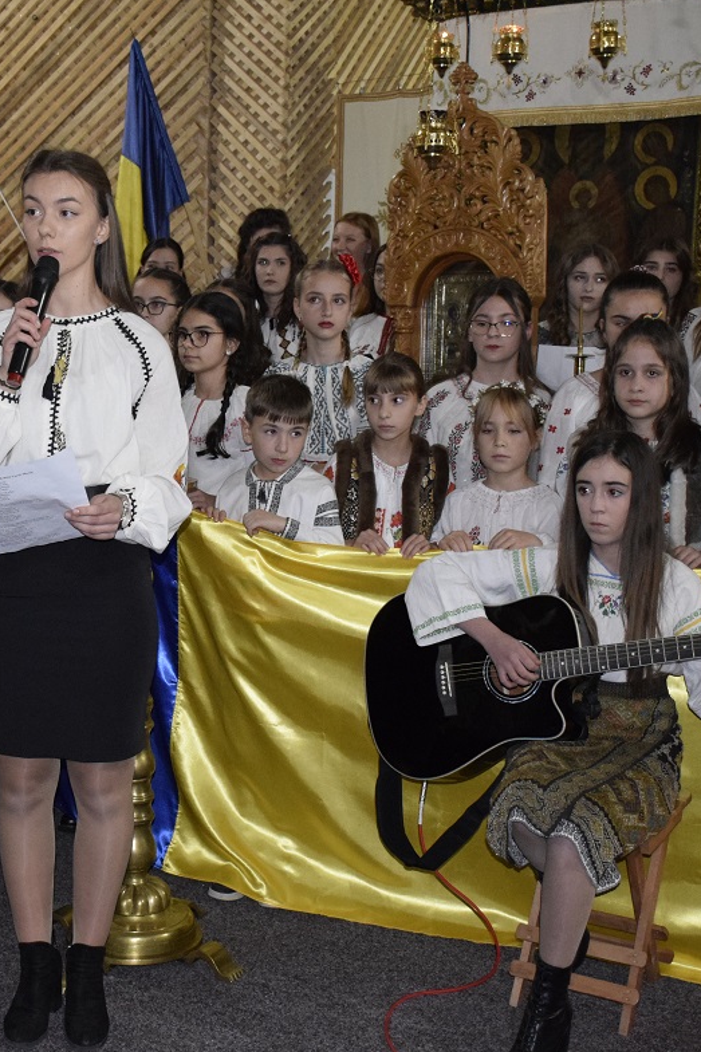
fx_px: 1542
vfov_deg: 37.7
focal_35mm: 53
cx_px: 168
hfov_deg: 25.3
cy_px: 523
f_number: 3.8
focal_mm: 23
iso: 3200
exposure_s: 1/60
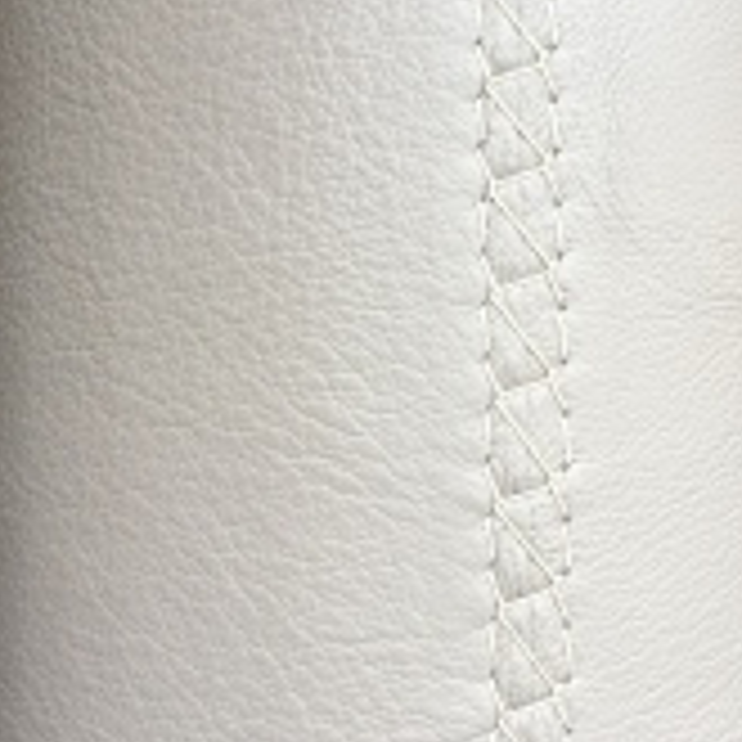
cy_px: 349
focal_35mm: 78
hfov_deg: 21.8
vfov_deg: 22.2
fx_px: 1892
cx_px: 621
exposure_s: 1/100
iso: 32
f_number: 2.2
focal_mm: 4.15
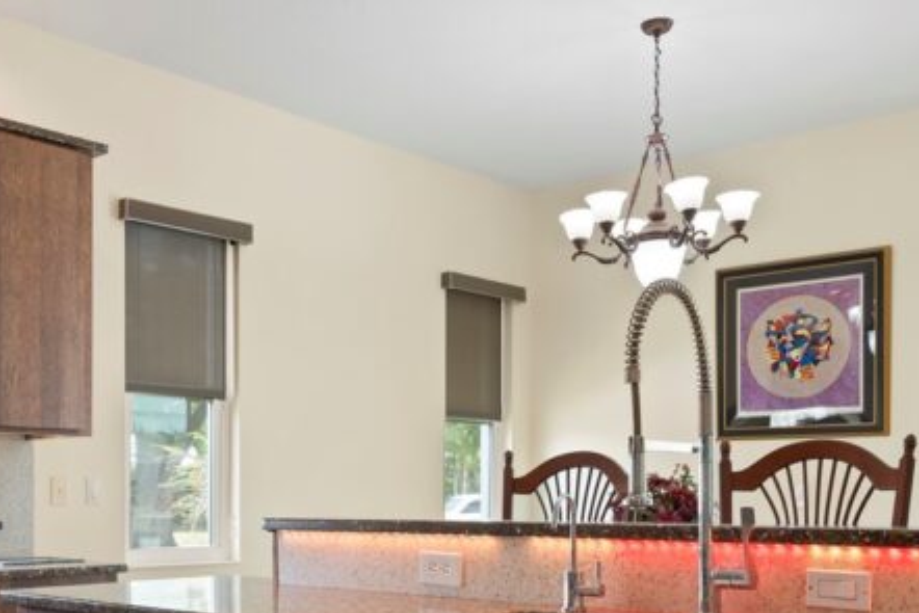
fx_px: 1124
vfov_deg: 29.7
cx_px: 308
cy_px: 507
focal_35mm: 44
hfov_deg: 43.9
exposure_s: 1/3
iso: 400
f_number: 8
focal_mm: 19
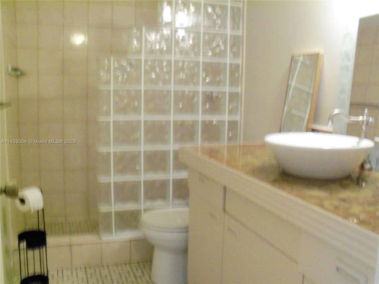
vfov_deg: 40.7
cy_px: 142
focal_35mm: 35
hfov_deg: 52.6
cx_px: 190
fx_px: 383
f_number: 3
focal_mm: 6.3
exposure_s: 1/13
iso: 400
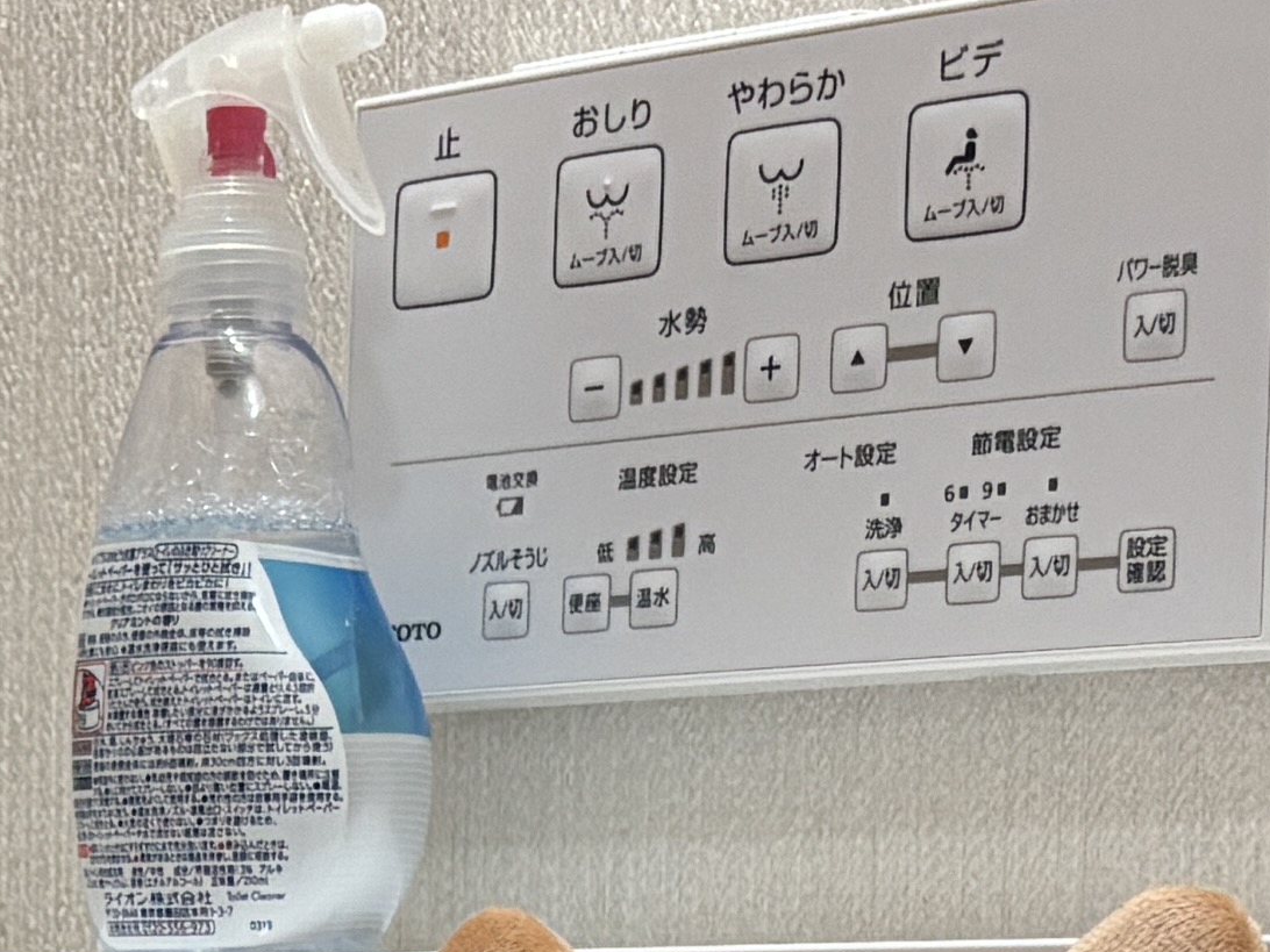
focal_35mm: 136
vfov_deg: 10.5
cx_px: -251
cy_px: 1483
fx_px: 4990
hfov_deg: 14.1
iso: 250
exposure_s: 1/60
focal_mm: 5.96
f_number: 1.6
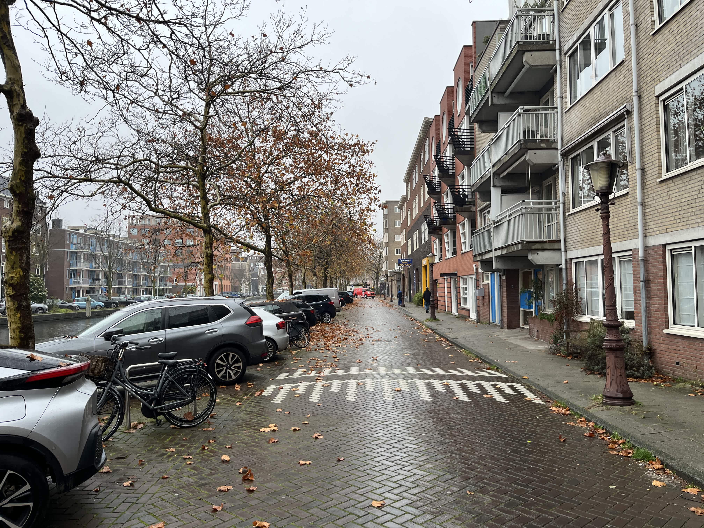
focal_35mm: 26
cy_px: 264
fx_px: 529
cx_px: 352
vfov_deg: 53.1
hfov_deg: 67.3
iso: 64
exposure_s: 1/121
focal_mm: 5.1
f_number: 1.6
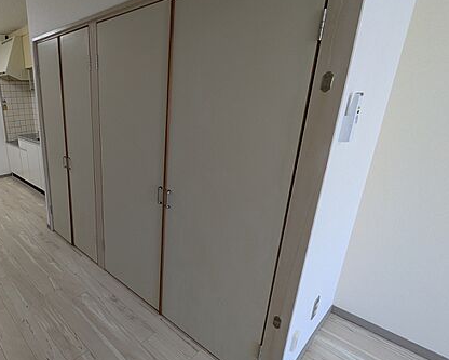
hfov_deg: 71.6
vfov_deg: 65.5
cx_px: 106
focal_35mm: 21
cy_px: 176
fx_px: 279
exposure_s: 1/50
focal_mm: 1.83
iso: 53
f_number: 2.2
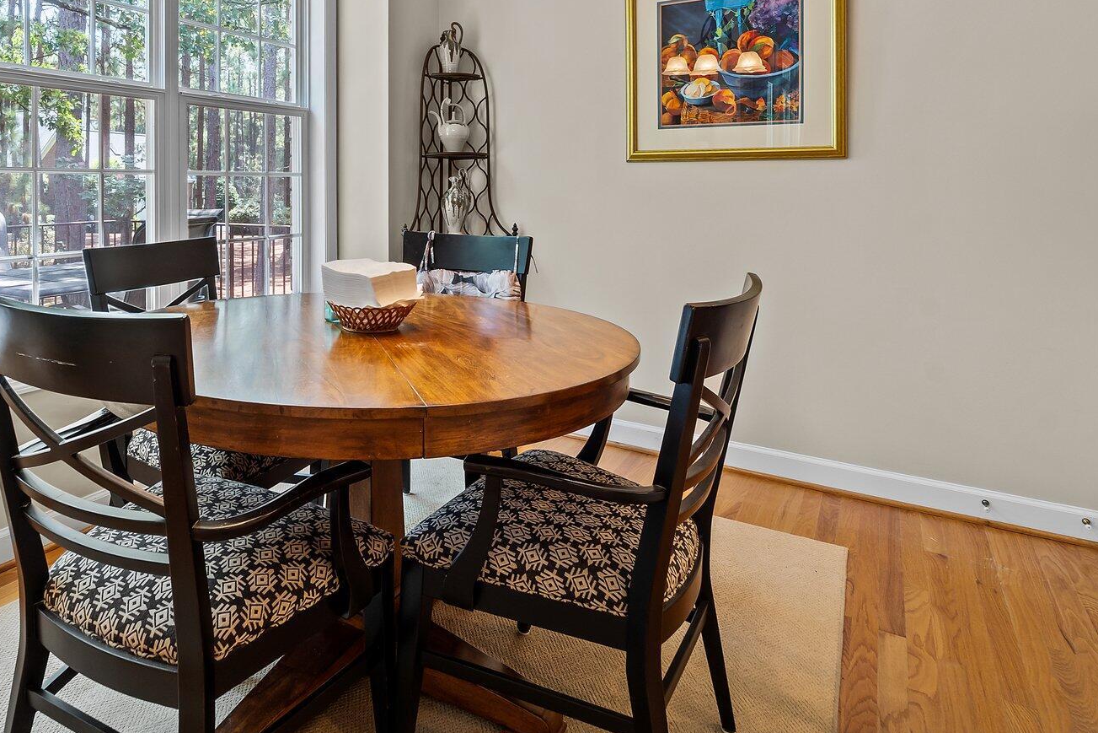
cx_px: 406
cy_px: 205
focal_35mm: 22
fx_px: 671
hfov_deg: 77.1
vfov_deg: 55.2
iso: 400
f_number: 8
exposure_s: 1/4
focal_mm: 14
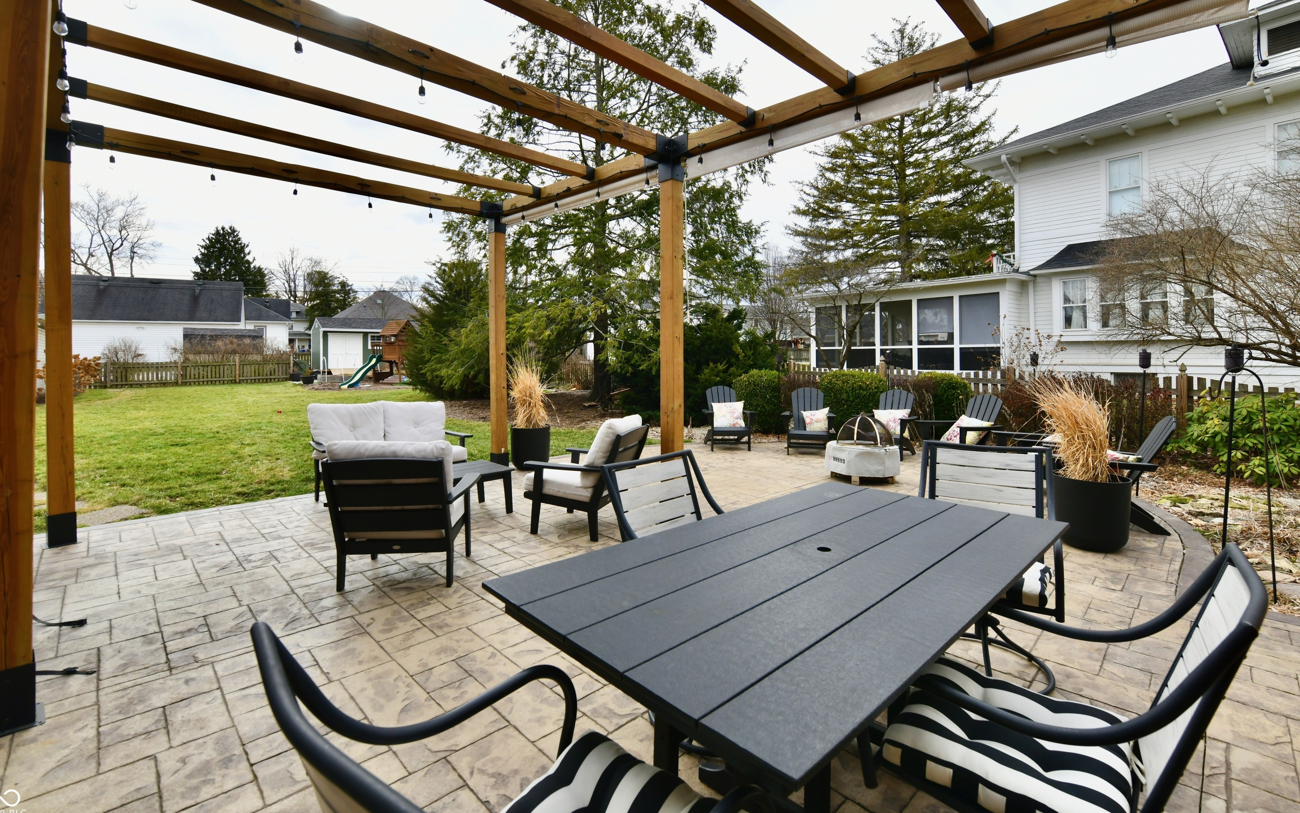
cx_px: 645
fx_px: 531
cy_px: 373
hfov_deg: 101.5
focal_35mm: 15
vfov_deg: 74.6
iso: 400
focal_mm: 14
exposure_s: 1/320
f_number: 9
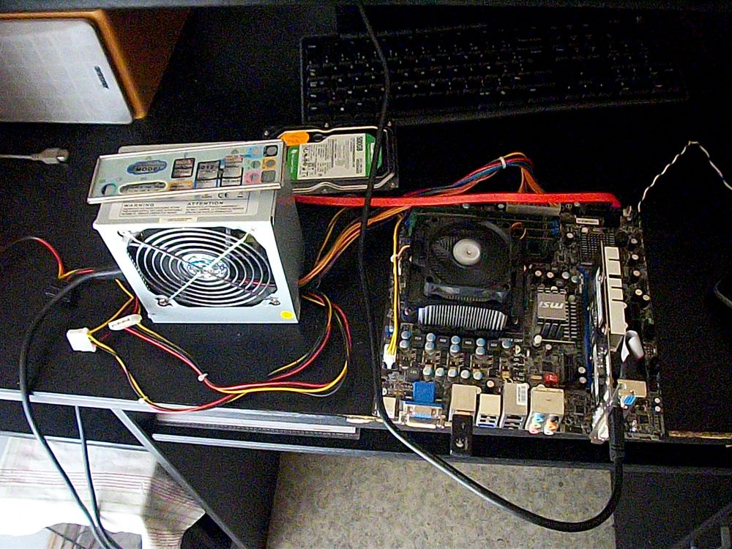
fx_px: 719
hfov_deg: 54.0
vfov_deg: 41.8
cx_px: 366
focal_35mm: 34
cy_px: 274
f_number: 2.9
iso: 3200
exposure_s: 1/127
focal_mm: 5.7
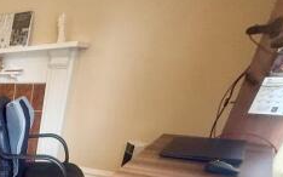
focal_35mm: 37
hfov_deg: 37.9
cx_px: -65
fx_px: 285
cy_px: 219
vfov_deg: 29.1
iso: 320
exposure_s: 1/99
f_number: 2.2
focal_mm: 2.22
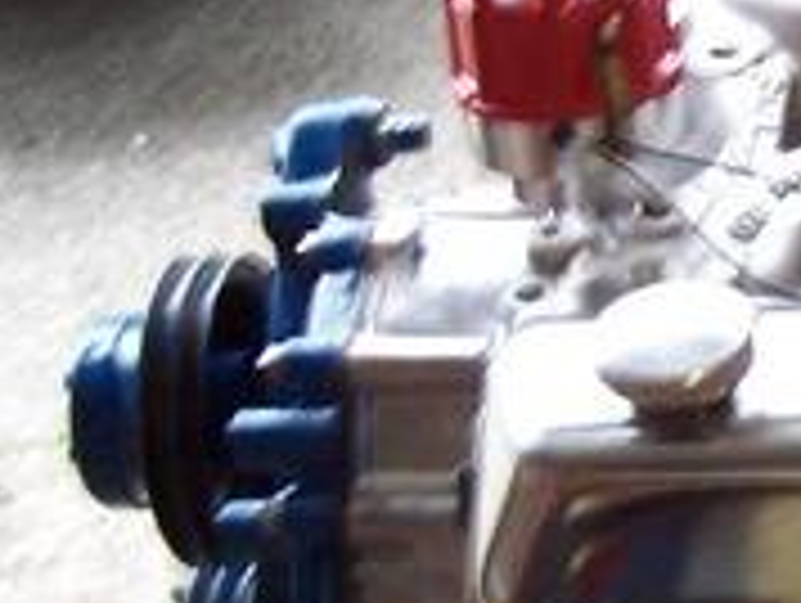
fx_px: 2966
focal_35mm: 128
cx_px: 1044
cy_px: 315
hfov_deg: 14.7
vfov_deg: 11.6
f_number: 2.8
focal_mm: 6.3
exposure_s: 1/10
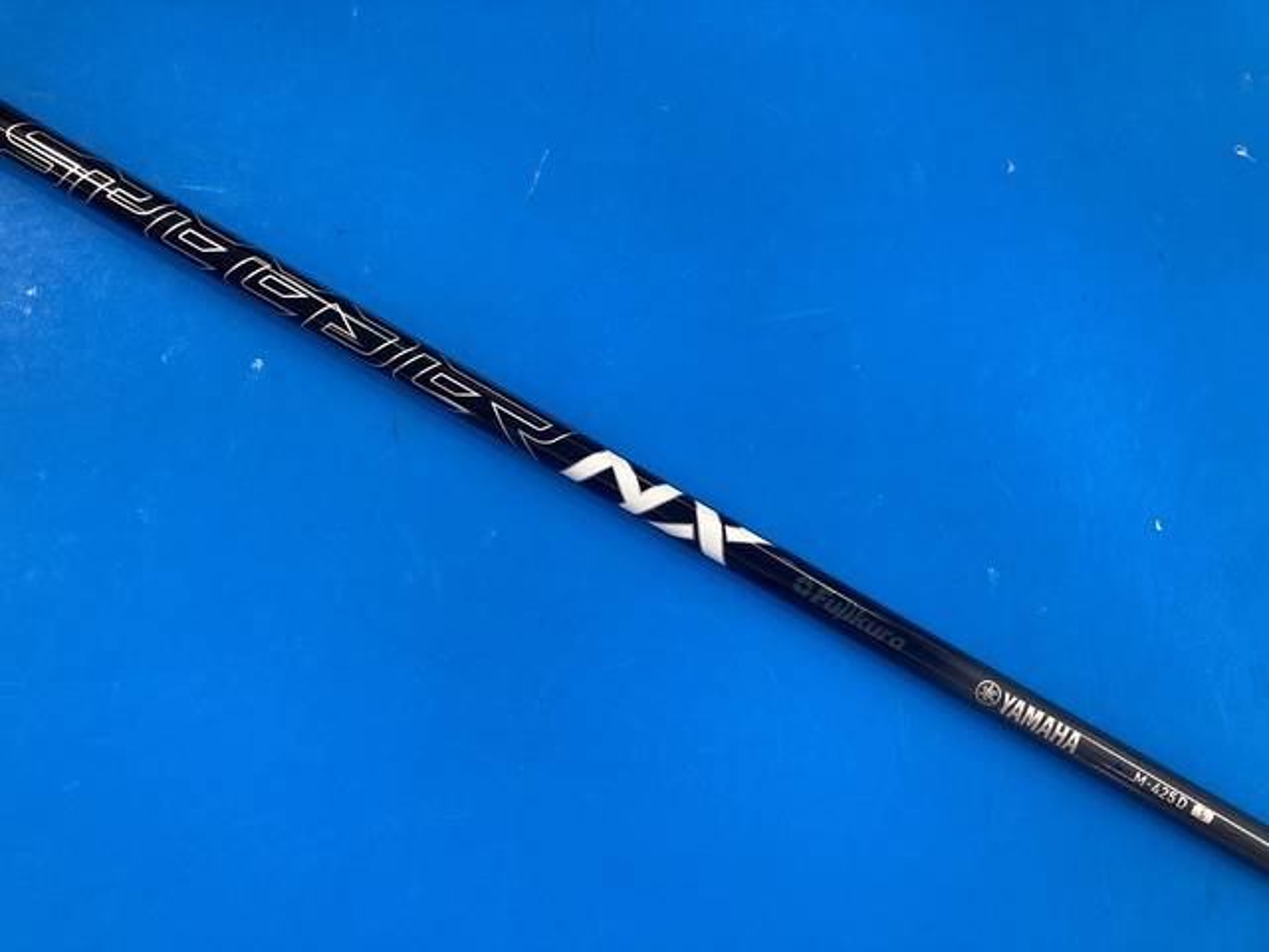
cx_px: 634
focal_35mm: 28
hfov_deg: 63.4
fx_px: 1026
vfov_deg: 49.7
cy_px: 476
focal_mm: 3.99
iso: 64
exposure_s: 1/50
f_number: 1.8
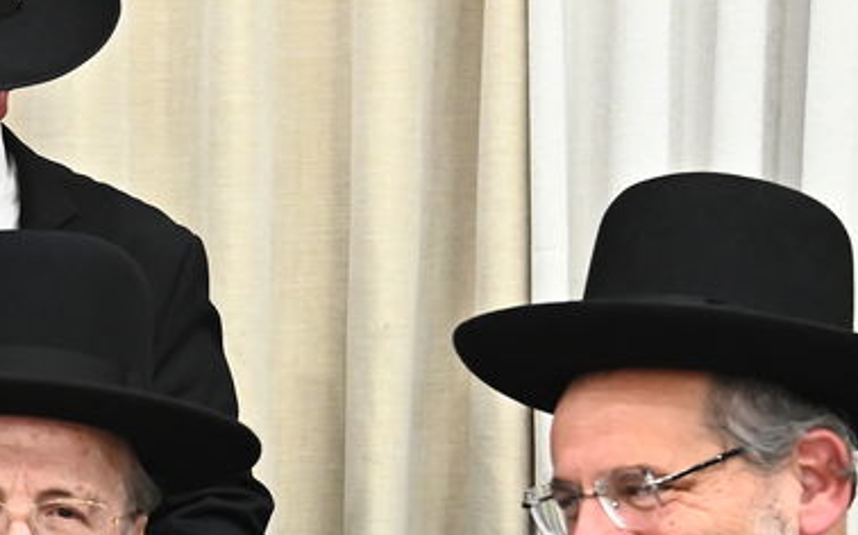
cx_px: -163
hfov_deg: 17.1
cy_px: 502
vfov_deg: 11.1
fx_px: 2735
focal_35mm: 117
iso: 2500
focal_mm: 31
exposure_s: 1/200
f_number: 4.5
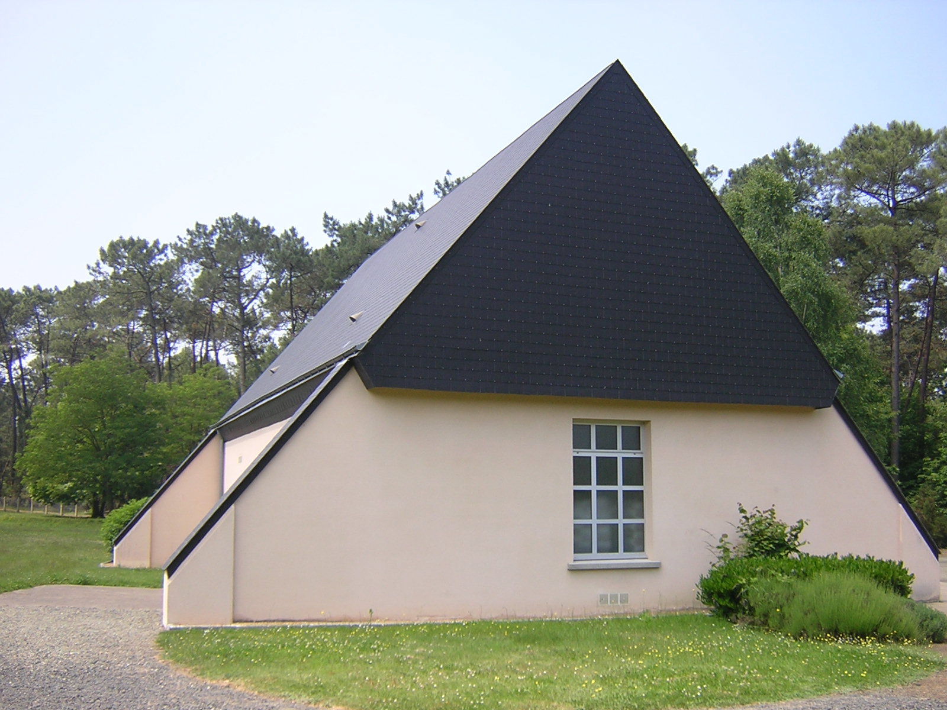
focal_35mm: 36
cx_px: 474
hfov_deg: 51.4
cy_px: 355
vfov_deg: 39.7
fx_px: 985
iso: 100
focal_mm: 4.7
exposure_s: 1/531
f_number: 2.6
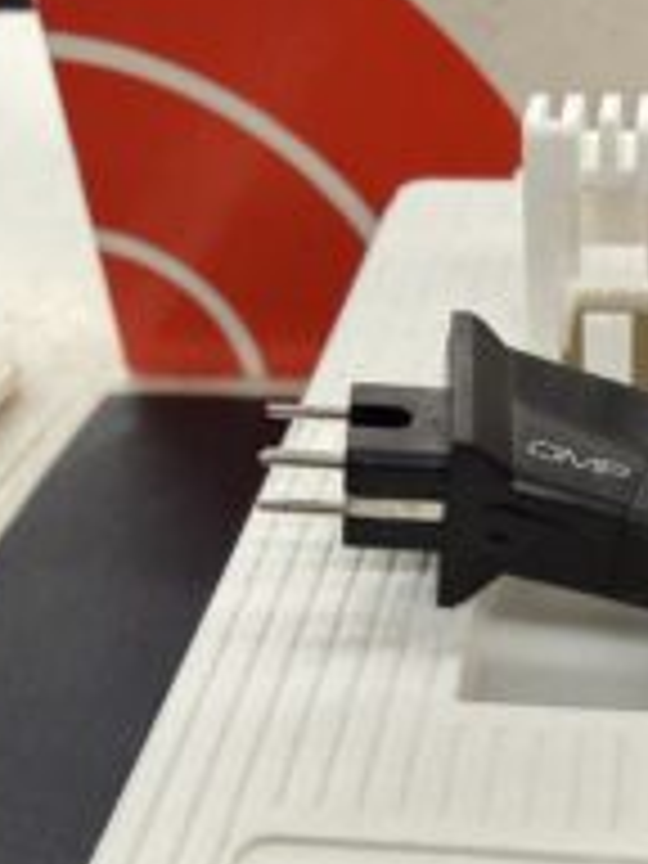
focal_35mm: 54
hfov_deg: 26.5
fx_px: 1348
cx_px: 518
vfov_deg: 35.0
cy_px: 612
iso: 200
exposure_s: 1/100
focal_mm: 2.22
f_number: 2.2
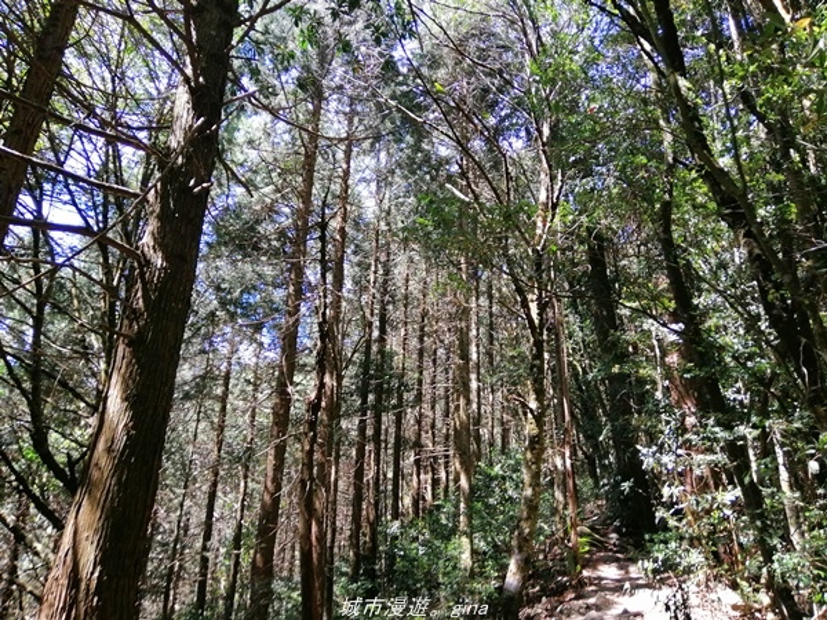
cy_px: 310
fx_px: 621
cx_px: 414
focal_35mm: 26
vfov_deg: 53.1
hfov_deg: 67.3
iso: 50
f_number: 2.2
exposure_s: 1/50
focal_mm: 3.81
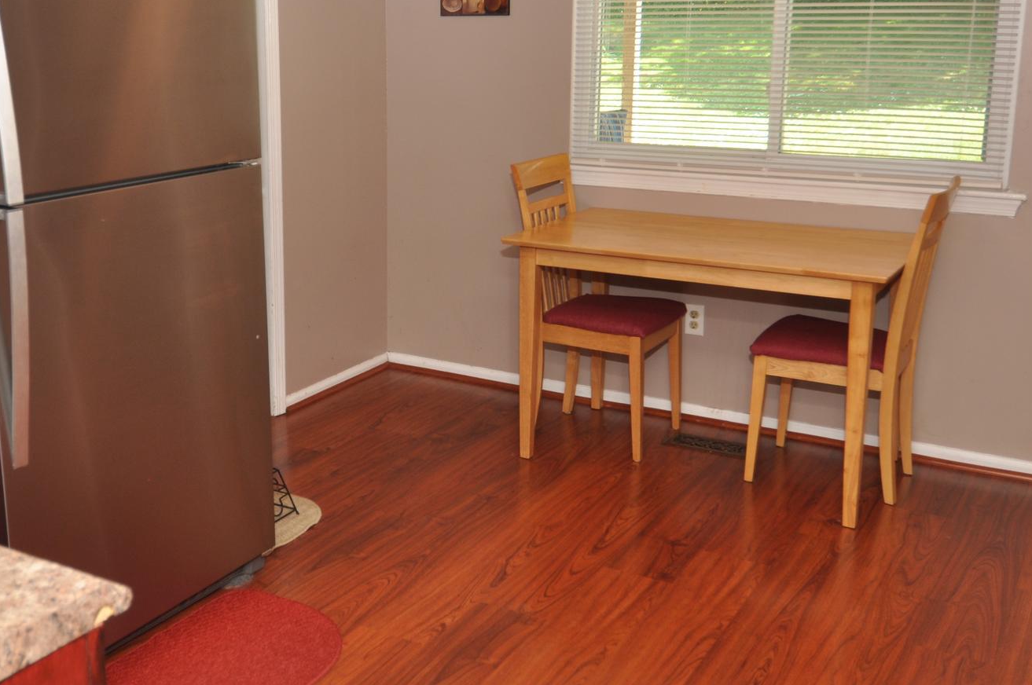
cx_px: 438
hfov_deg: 48.6
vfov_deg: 33.4
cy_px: 265
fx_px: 1139
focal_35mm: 40
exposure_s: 1/60
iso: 250
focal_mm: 17
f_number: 4
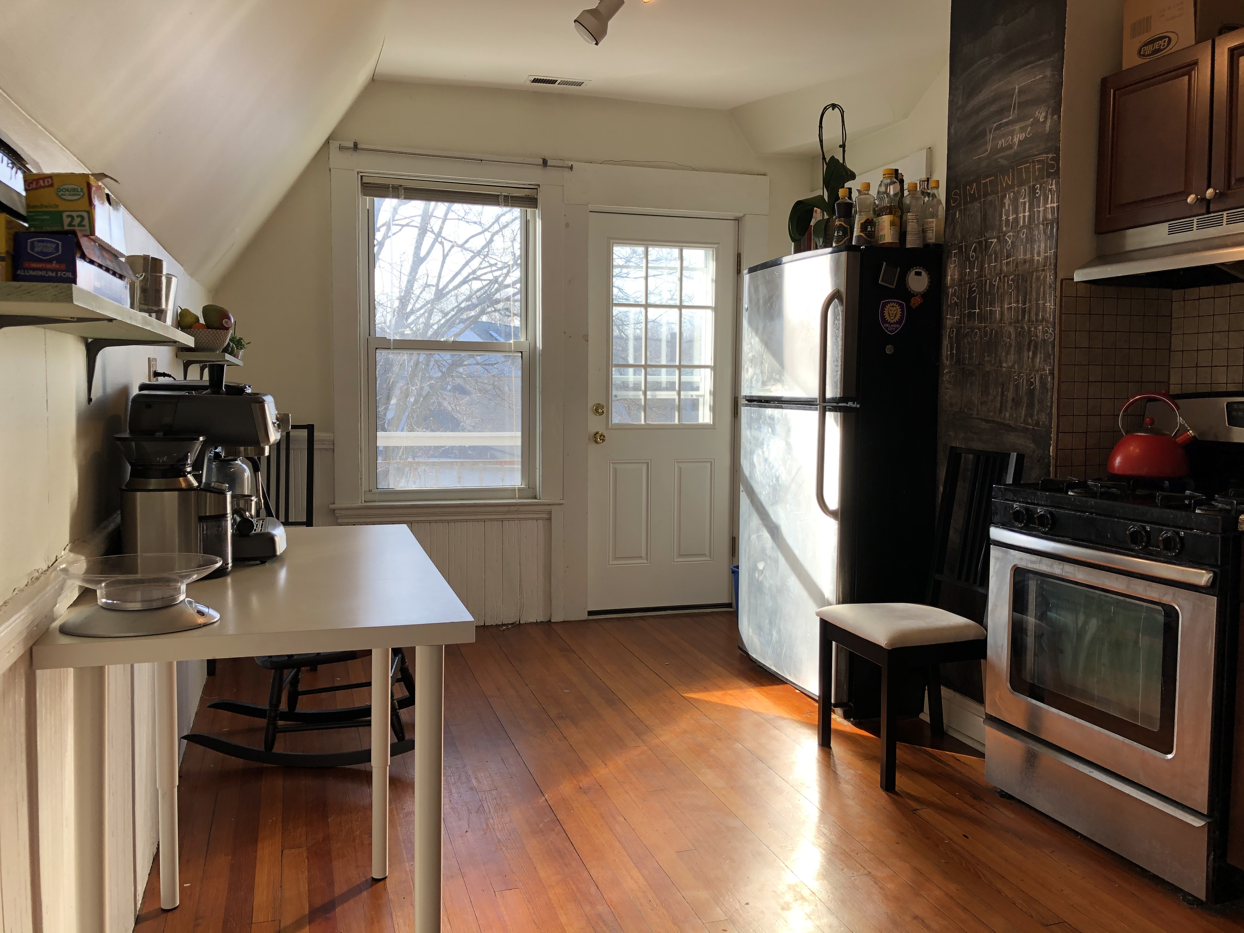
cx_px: 622
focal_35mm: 28
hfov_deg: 63.4
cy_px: 466
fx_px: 1006
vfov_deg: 49.7
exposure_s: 1/120
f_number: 1.8
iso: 25
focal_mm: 3.99
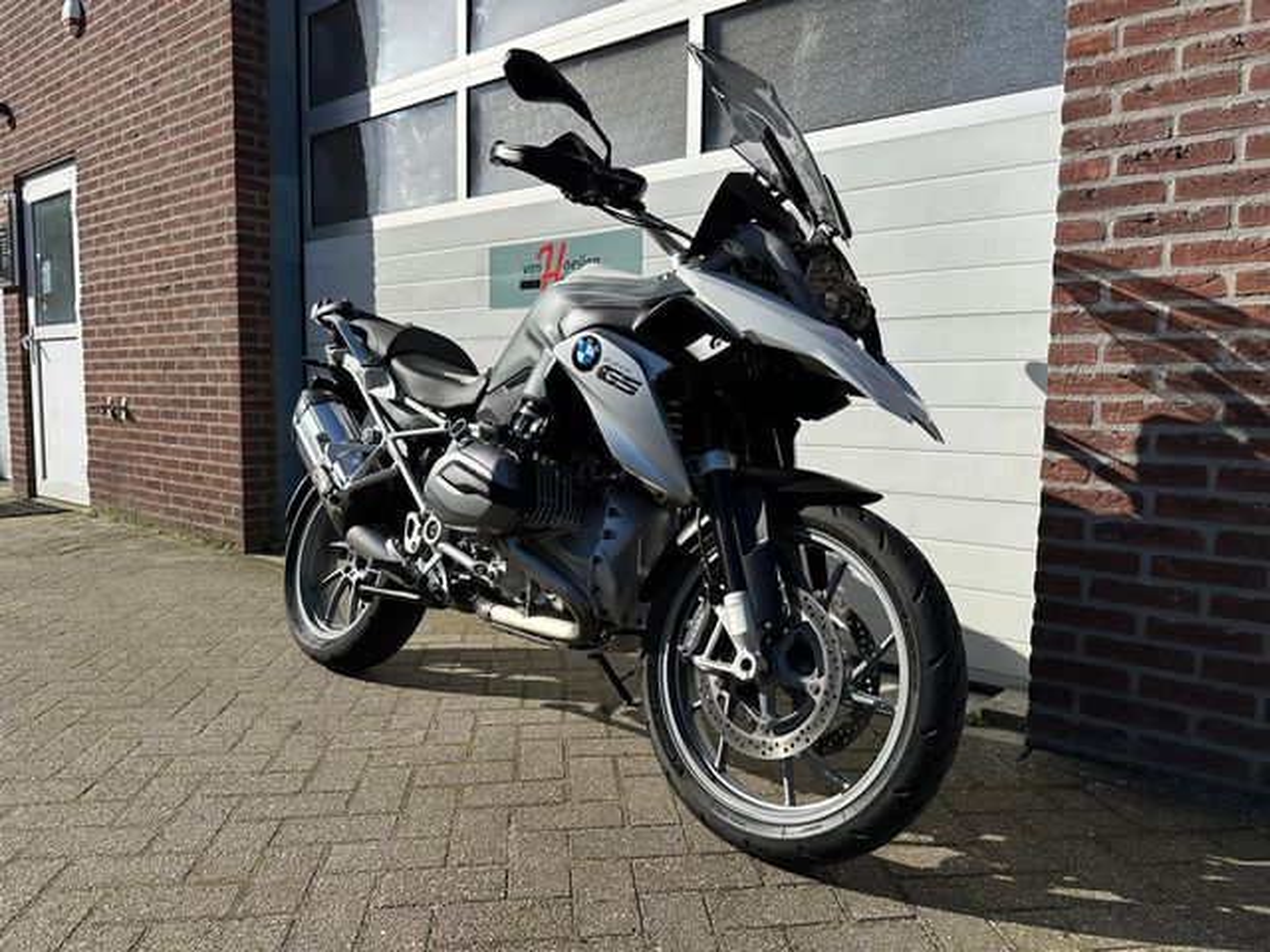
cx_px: 635
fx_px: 881
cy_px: 476
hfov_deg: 71.6
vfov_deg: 56.8
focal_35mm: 24
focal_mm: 6.86
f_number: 1.78
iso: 80
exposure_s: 1/5525
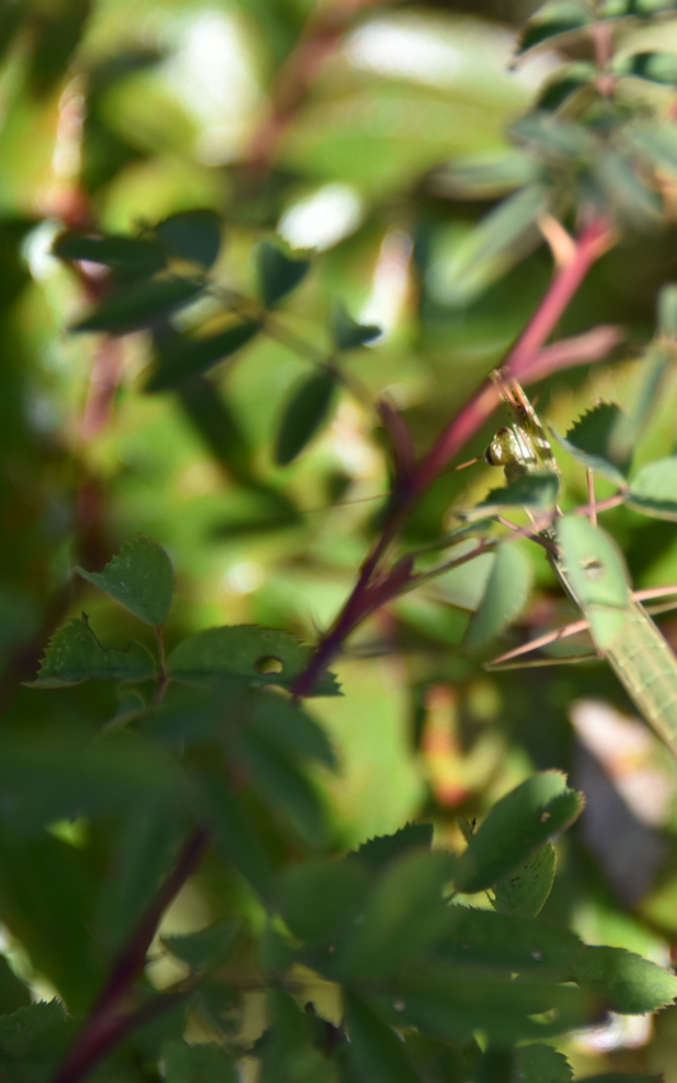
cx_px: 621
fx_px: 13577
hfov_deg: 2.9
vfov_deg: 4.6
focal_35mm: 460
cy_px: 541
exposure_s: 1/640
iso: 360
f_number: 5.6
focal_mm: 300
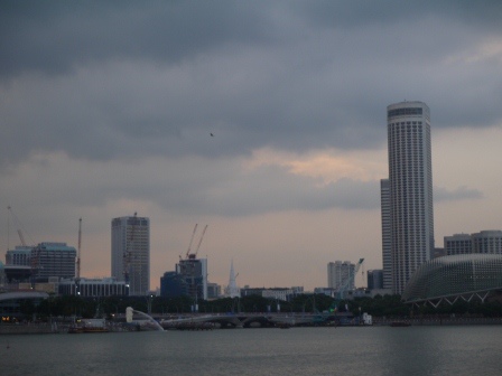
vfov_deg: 17.6
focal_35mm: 84
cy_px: 188
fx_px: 1218
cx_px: 251
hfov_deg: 23.3
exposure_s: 1/80
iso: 200
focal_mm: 42
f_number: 5.6
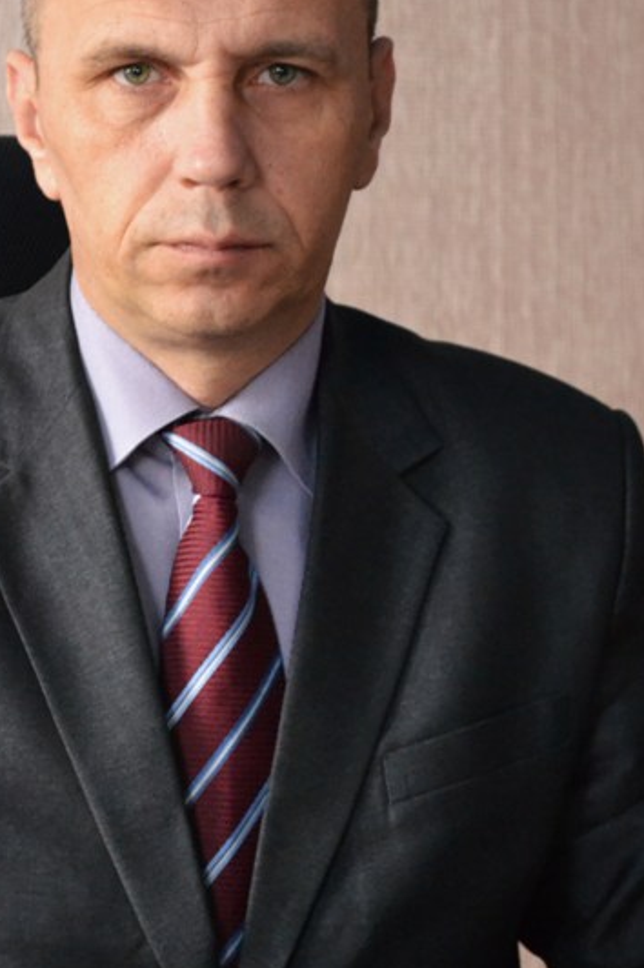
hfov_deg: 10.5
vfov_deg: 15.8
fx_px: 3493
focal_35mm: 130
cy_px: 449
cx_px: 187
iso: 3200
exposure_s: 1/60
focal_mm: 50
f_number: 5.6
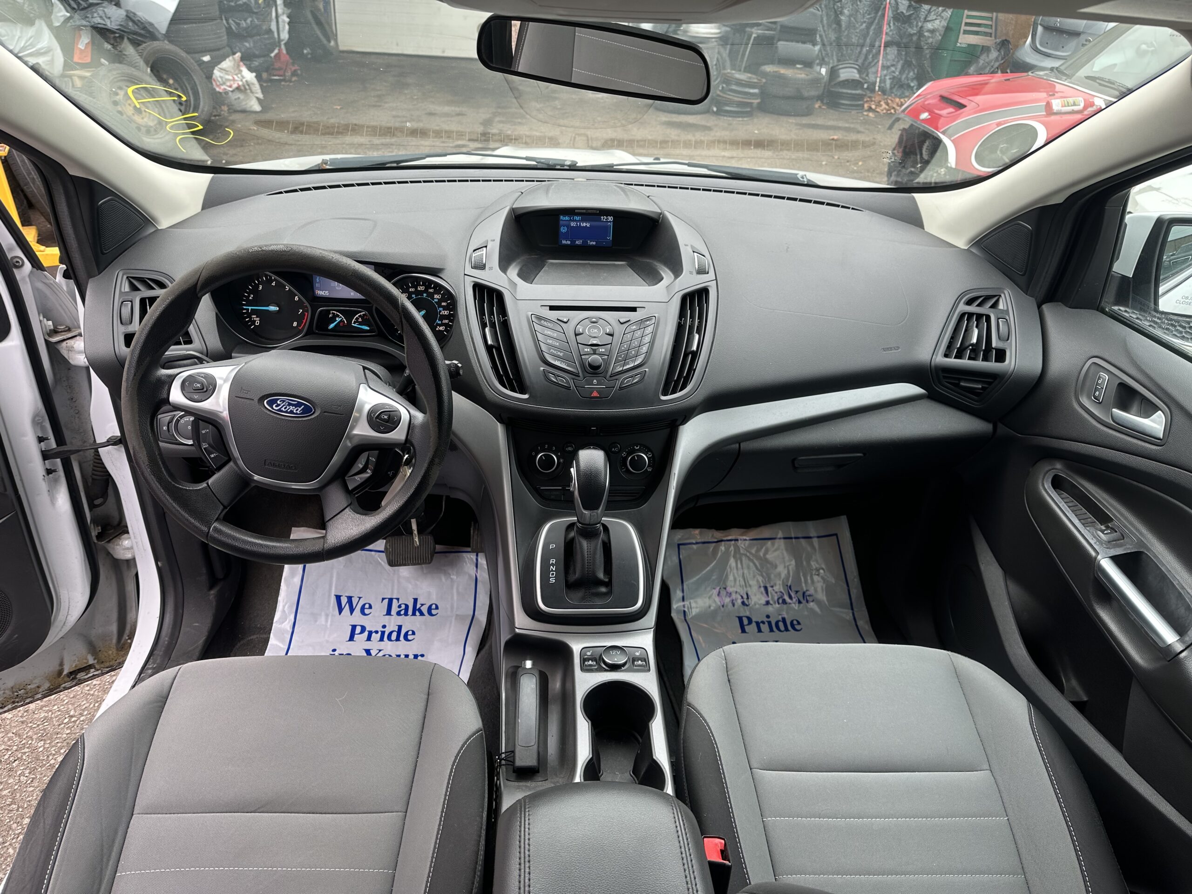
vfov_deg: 56.8
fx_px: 826
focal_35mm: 24
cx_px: 596
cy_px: 447
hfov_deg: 71.6
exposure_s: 1/121
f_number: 1.78
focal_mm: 6.86
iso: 64
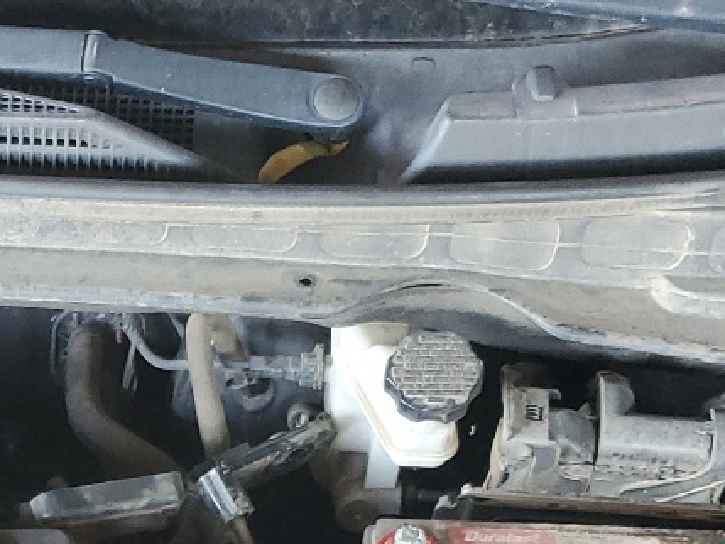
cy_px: 916
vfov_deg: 13.9
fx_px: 2032
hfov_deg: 19.7
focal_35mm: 97
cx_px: 8
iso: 138
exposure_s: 1/60.2
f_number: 1.5
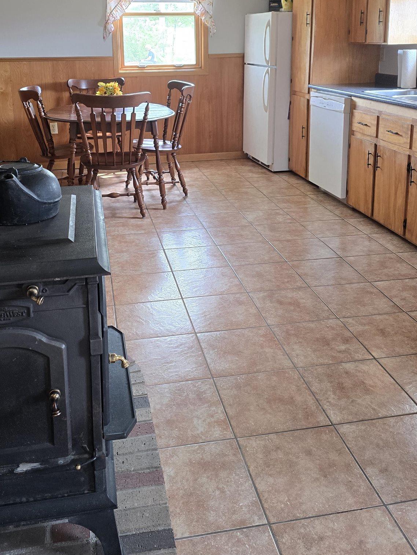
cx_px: 188
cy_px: 155
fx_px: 562
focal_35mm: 35
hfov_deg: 40.7
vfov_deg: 50.9
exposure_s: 1/120
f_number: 1.7
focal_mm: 6.3
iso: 320
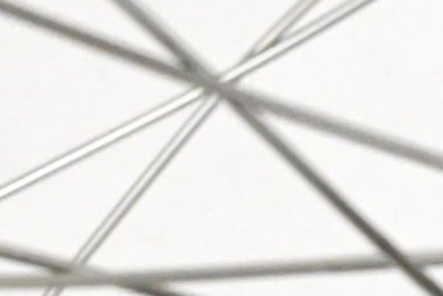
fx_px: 4949
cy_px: 305
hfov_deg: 5.1
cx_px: 613
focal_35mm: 402
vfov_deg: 3.4
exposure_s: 1/400
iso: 12800
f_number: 16
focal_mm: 70
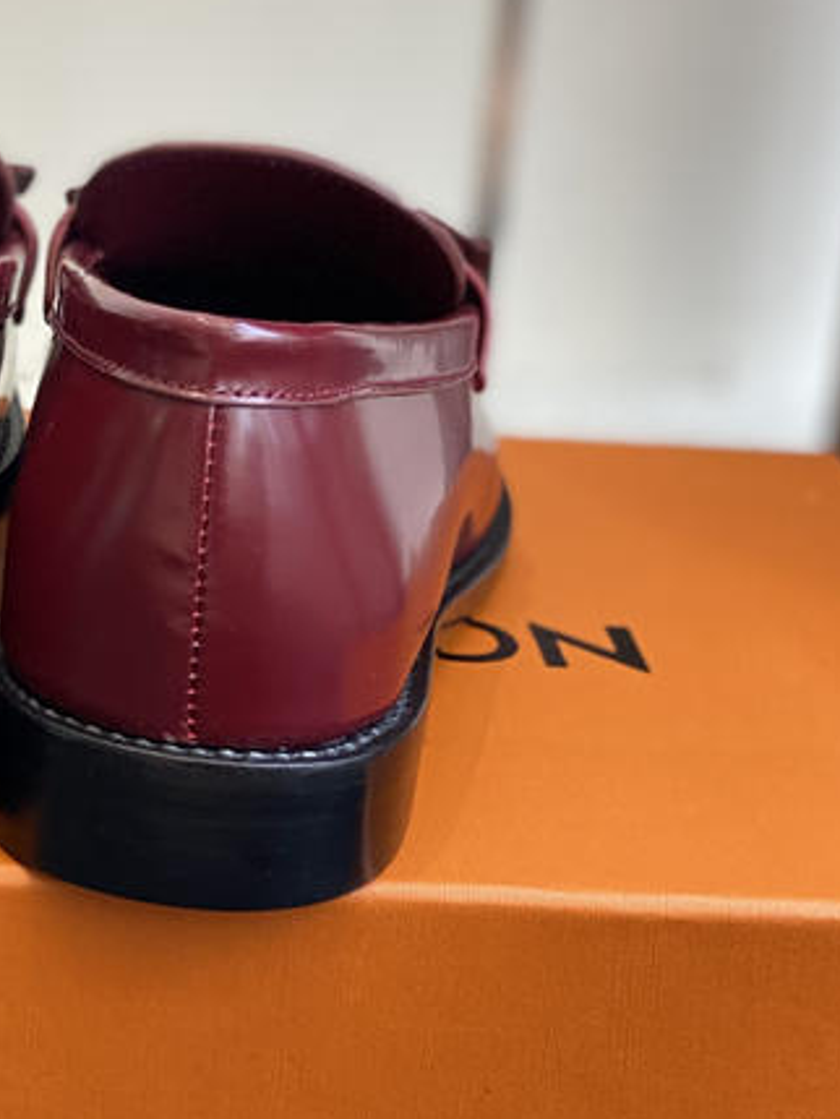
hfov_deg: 13.9
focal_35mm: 105
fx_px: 3396
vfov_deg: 18.7
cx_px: 55
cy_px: 509
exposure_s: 1/122
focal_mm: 6
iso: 64
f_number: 2
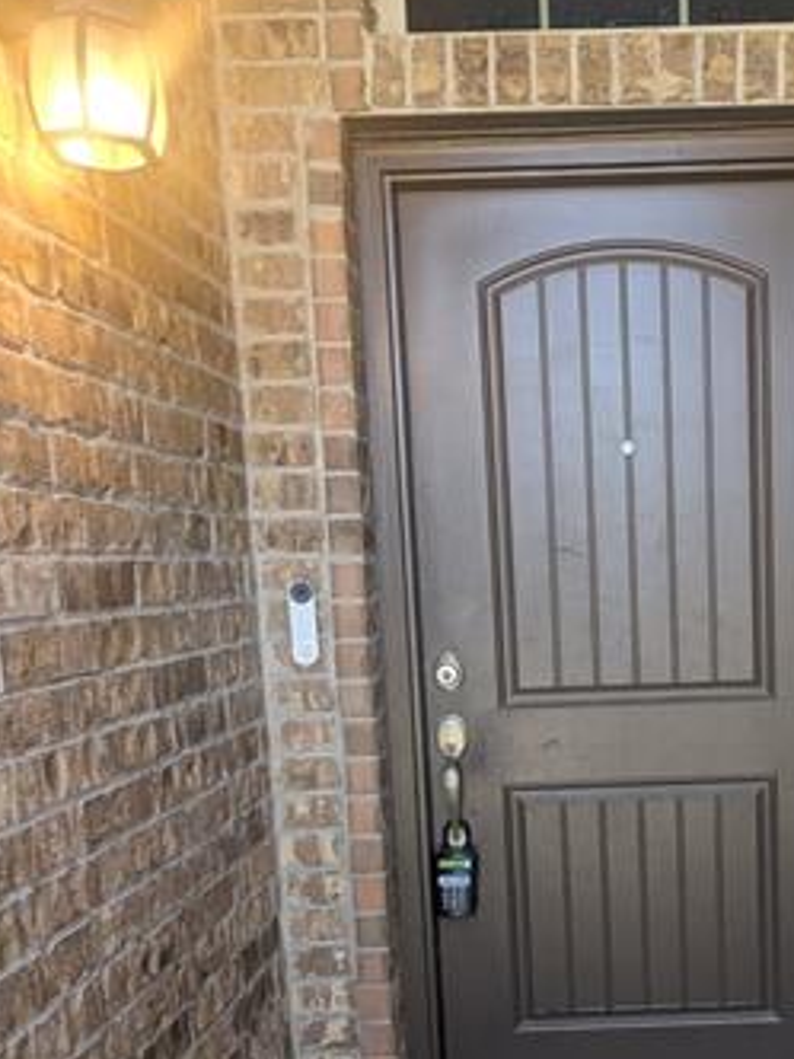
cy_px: 718
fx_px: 1132
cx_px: 641
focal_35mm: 37
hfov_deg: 37.2
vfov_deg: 49.2
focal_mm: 2.22
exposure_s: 1/53.1
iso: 51
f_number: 2.2
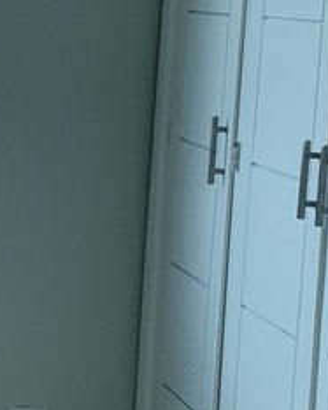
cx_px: -107
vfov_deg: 14.8
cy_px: 221
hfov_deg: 11.5
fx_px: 1579
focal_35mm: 130
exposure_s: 1/122
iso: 32
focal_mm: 4.25
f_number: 1.8
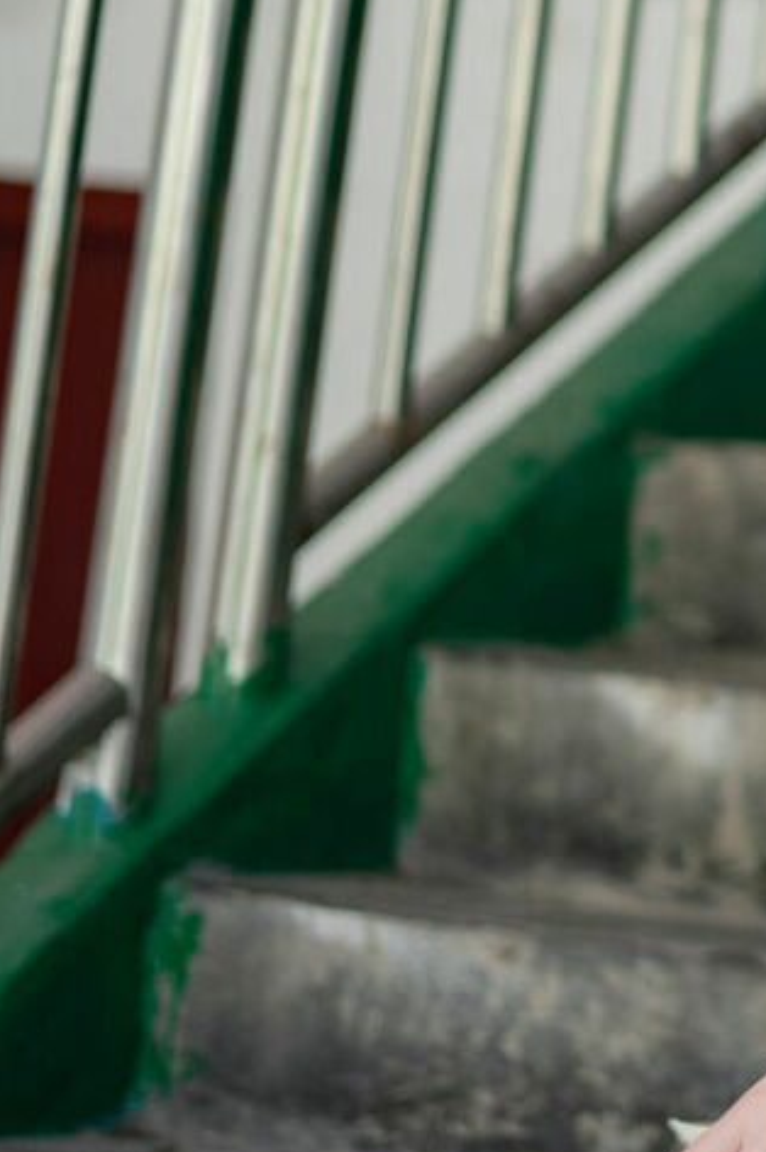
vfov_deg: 12.3
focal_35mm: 167
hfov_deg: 8.1
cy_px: 221
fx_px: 5338
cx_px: 1122
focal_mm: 50
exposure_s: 1/320
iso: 100
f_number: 1.8
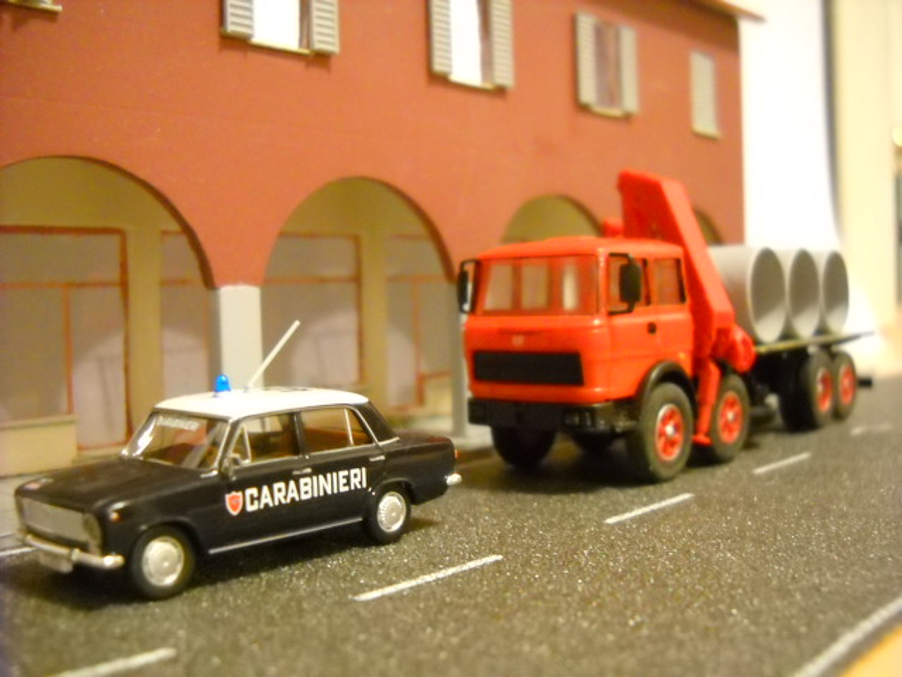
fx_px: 1068
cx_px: 451
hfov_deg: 45.8
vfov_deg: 35.1
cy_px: 338
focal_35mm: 41
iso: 800
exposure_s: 1/5
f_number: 3.1
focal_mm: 6.72
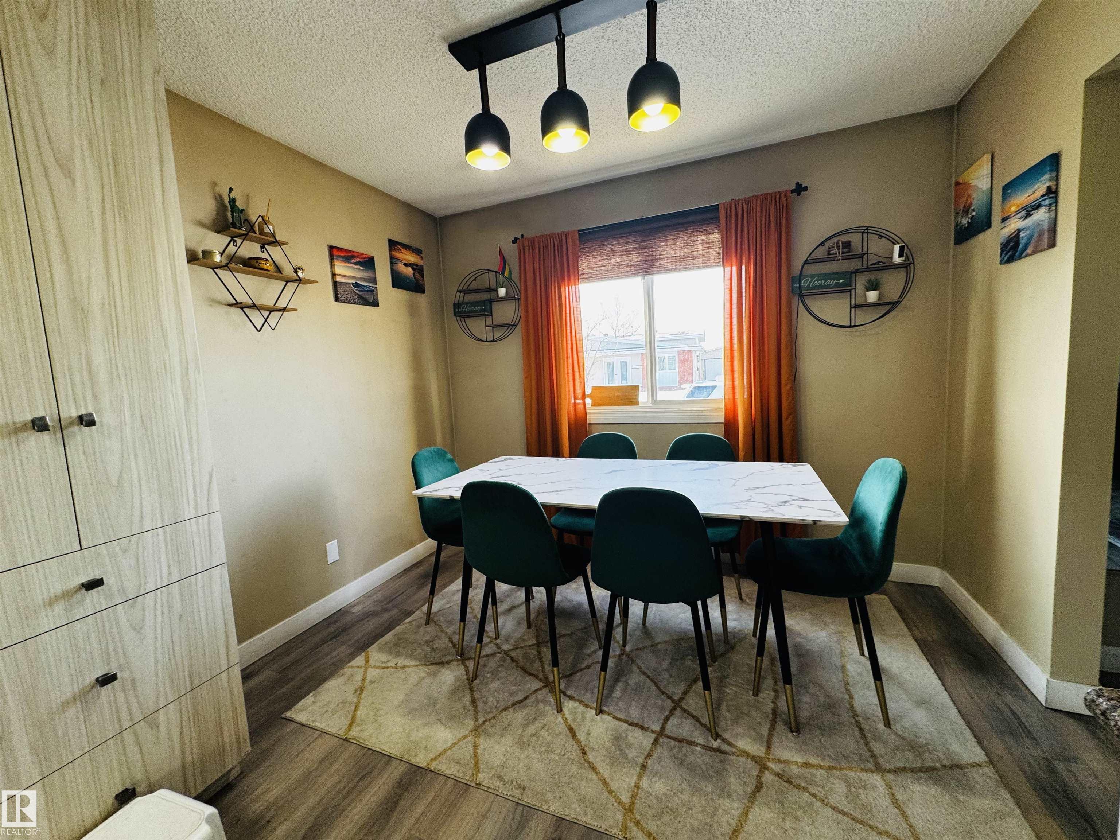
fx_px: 453
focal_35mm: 14
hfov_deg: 102.1
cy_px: 420
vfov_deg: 85.7
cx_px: 560
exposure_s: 1/120
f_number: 2.2
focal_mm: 2.22
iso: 125
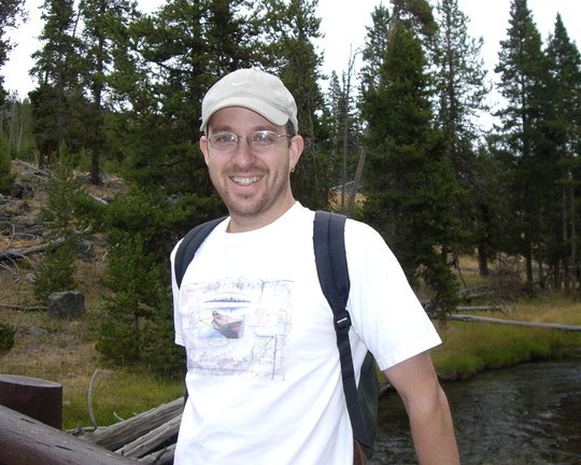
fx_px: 757
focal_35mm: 44
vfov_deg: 34.1
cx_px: 294
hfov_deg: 42.0
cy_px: 217
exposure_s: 1/500
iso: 100
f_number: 2.7
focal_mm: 6.2
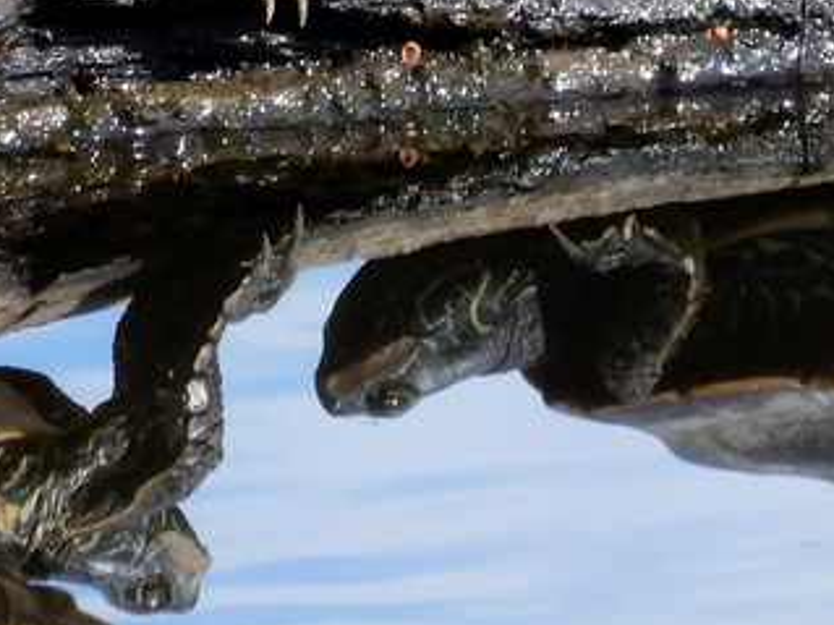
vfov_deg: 0.5
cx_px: 387
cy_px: -360
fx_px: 72252
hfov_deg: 0.7
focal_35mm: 3000
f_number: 6.9
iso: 160
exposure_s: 1/250
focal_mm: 151
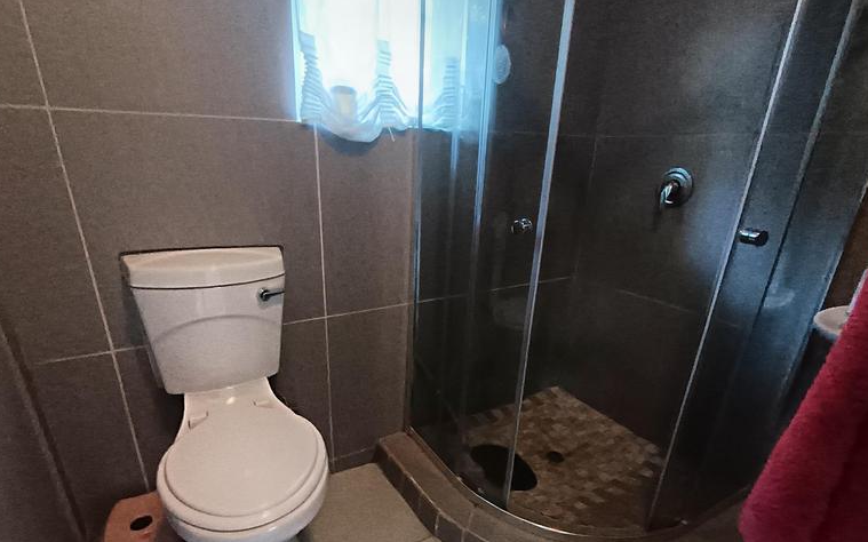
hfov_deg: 88.0
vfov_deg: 61.8
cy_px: 320
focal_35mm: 19
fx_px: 449
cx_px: 423
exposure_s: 1/25
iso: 1232
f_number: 2.2
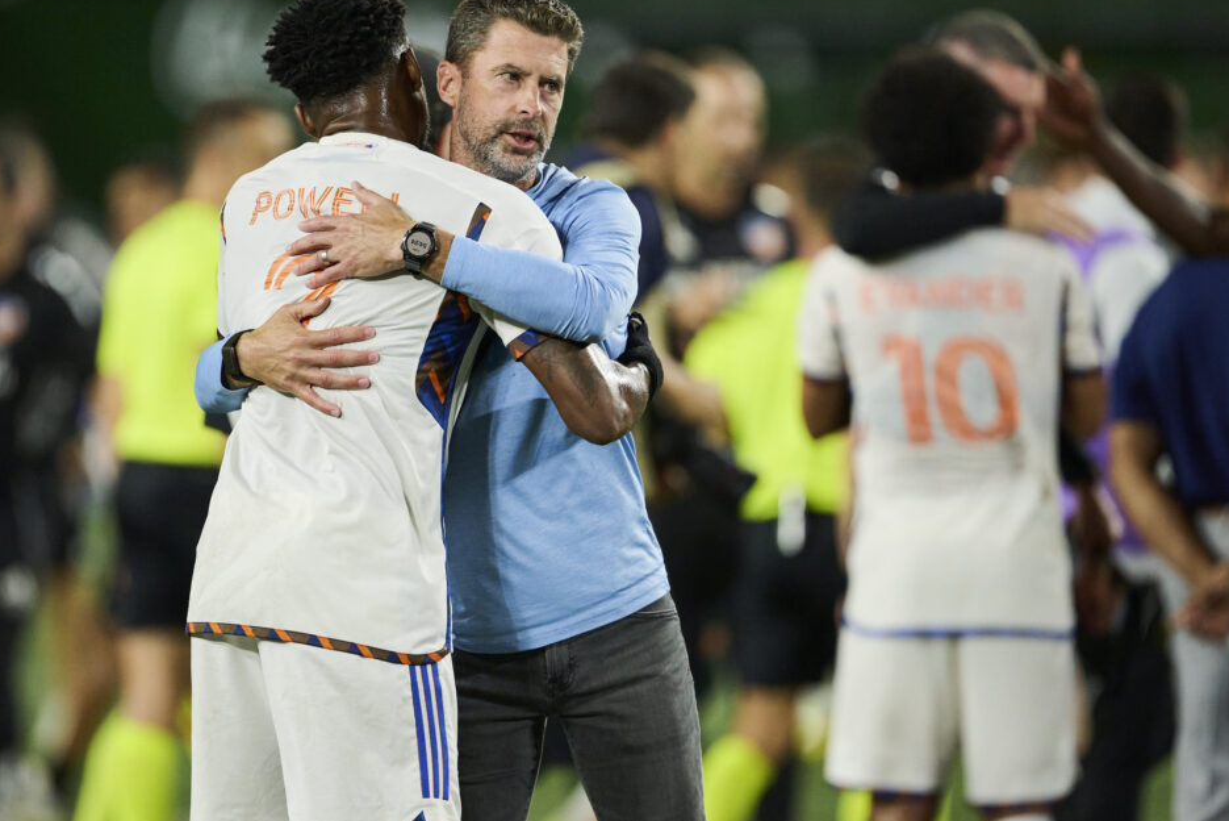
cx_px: 610
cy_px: 374
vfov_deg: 3.1
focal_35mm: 438
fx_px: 14957
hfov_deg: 4.7
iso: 3200
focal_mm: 400
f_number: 2.8
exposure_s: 1/1919
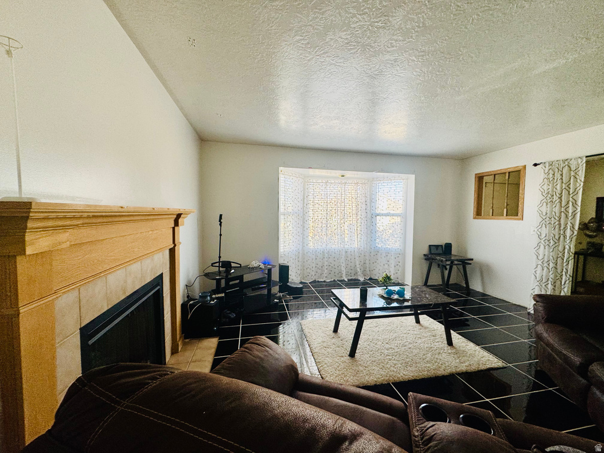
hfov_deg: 102.1
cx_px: 302
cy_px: 226
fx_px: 244
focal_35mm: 14
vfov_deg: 85.7
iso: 125
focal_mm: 2.22
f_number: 2.2
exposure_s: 1/99
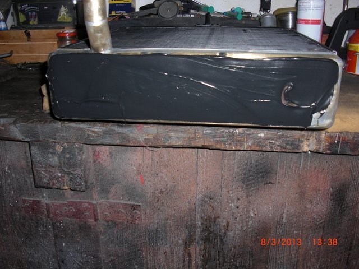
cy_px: 134
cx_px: 180
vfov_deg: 39.7
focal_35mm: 36
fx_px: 373
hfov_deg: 51.4
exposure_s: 1/60
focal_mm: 6.3
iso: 50
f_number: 2.8
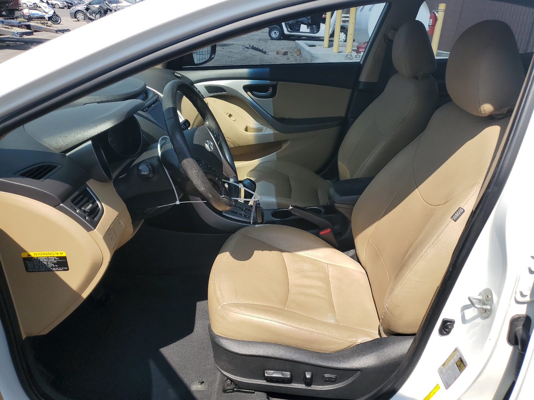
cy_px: 200
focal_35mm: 26
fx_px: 401
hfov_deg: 67.3
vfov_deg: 53.1
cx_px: 267
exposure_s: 1/2000
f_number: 1.5
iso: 50
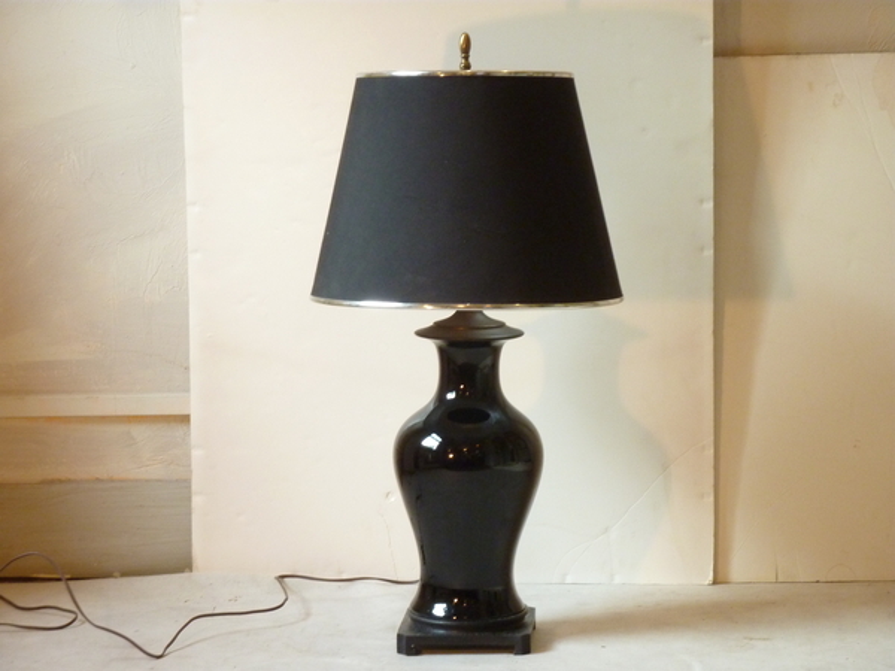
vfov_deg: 14.2
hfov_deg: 18.9
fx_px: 2689
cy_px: 336
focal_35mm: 104
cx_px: 448
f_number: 4.3
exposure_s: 1/25
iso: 400
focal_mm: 17
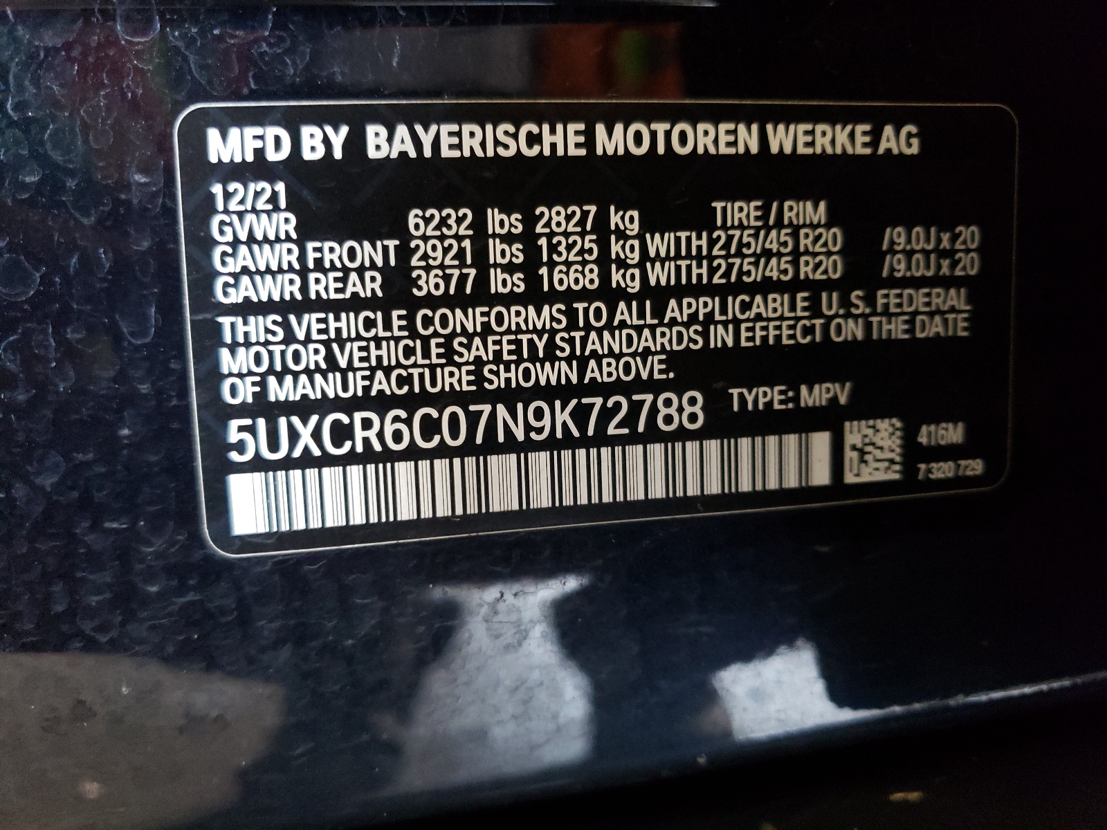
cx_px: 554
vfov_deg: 53.1
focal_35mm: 26
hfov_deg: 67.3
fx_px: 831
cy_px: 415
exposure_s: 1/30
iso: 405
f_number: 1.5
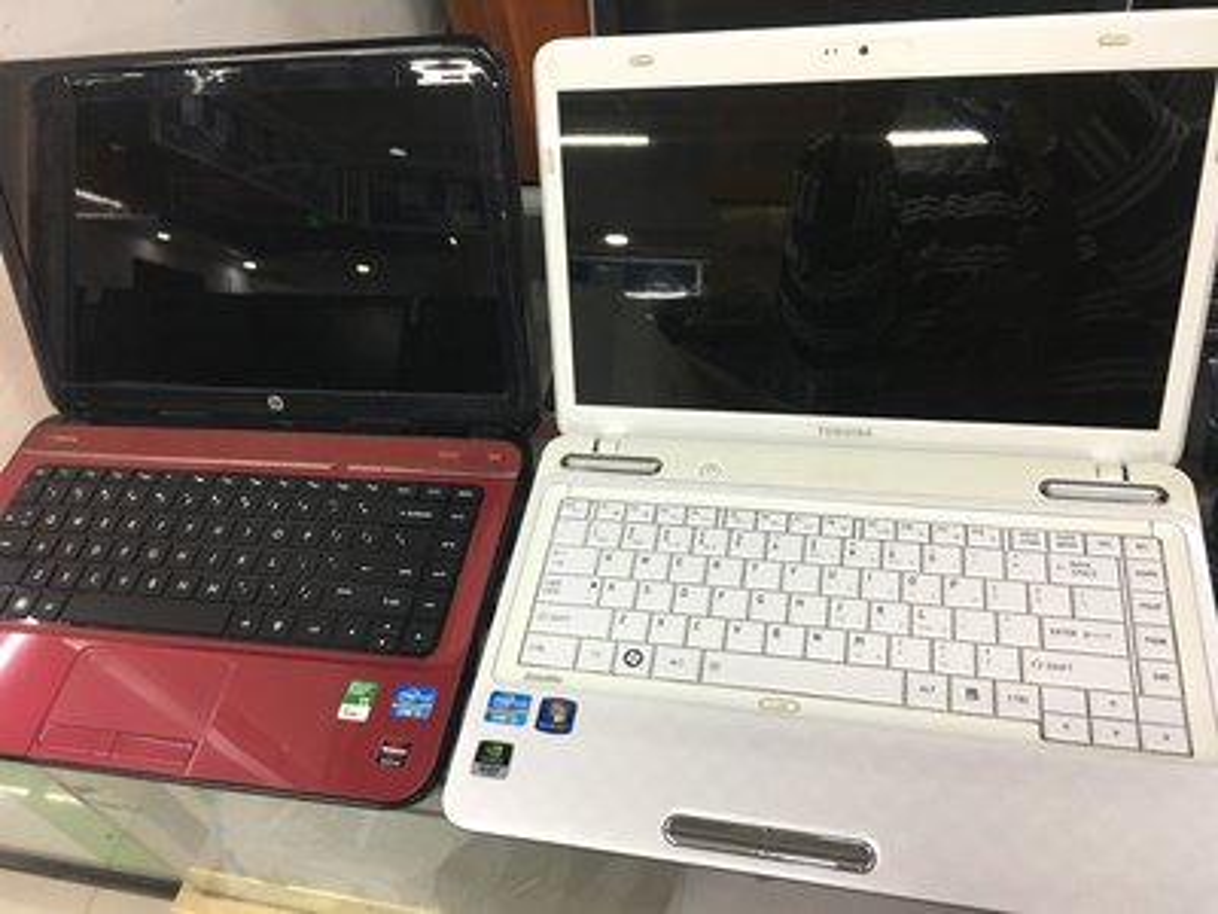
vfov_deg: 48.2
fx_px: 1020
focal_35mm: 29
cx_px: 609
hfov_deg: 61.7
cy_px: 457
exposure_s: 1/17
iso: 125
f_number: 2.2
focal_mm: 4.15
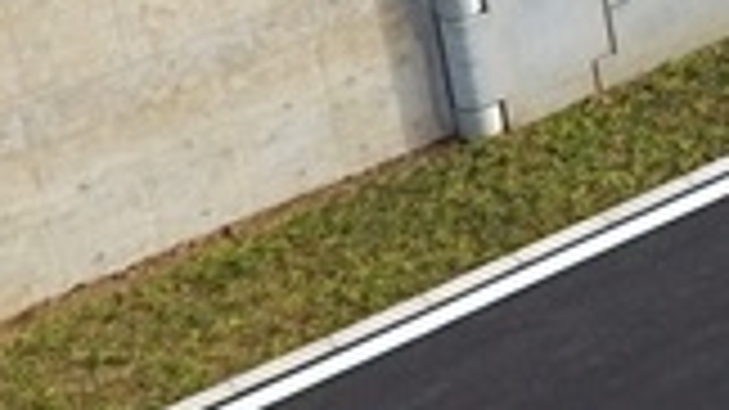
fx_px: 3111
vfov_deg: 7.1
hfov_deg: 11.1
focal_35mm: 161
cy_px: -586
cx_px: 1782
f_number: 2.8
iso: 100
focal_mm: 3.61
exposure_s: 1/501
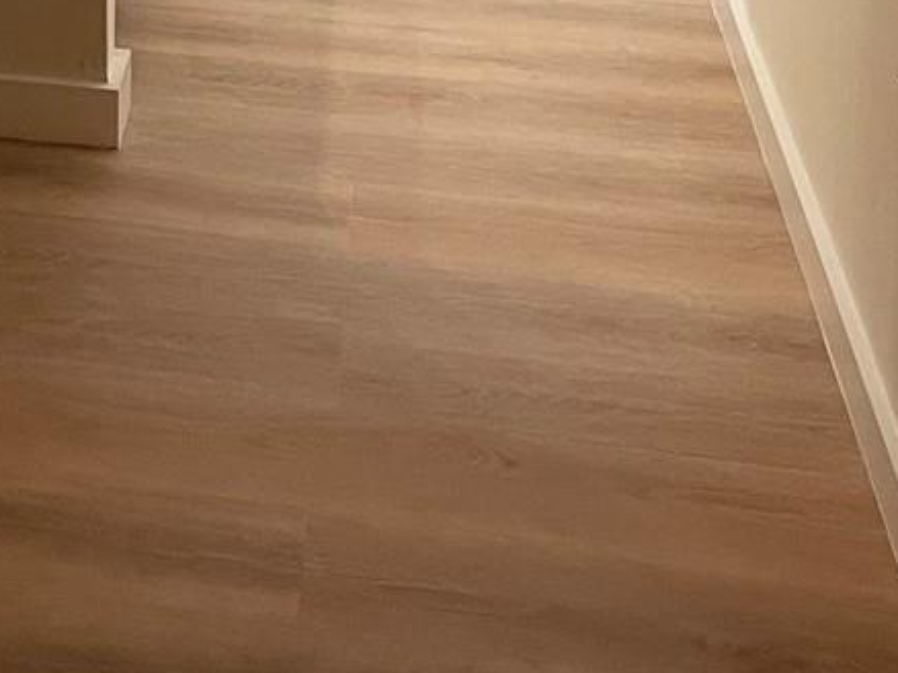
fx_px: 2463
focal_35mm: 95
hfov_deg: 19.2
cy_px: -554
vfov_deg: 13.8
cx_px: -244
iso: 160
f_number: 1.6
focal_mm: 4.2
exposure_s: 1/60
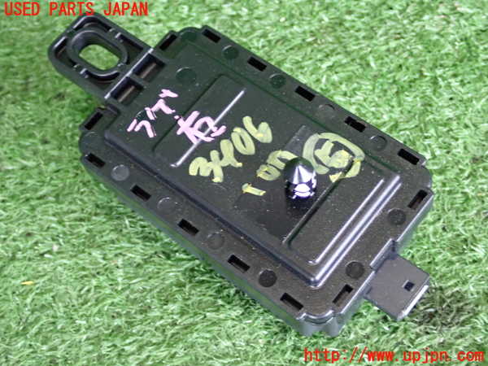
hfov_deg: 31.2
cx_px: 244
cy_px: 183
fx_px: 874
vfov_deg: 23.7
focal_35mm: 62
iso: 800
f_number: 3.6
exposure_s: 1/15
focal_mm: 11.09
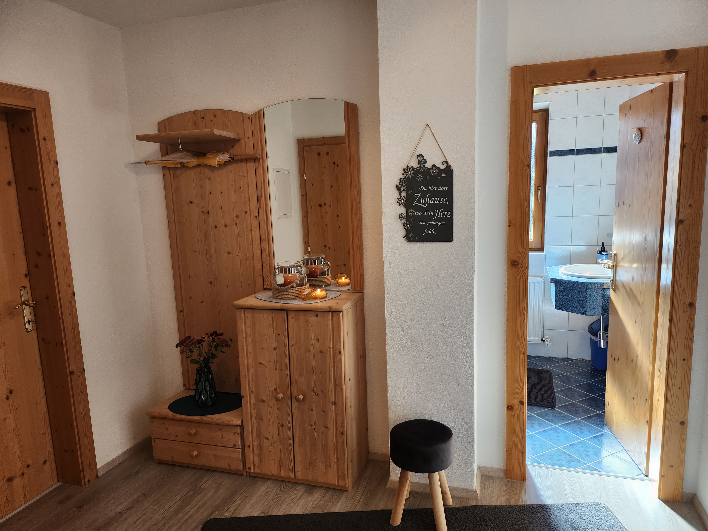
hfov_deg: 71.6
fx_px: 491
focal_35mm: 24
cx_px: 354
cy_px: 266
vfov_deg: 56.8
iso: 80
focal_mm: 5
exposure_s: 1/100
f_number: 1.8
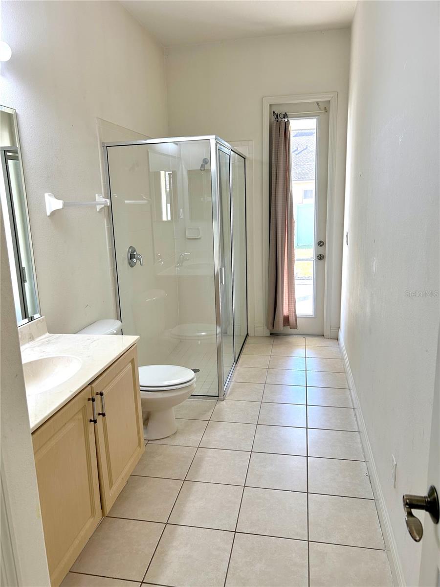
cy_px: 294
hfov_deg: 53.1
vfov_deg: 67.3
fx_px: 441
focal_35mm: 26
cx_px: 220
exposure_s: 1/120
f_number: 1.5
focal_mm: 5.7
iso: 80
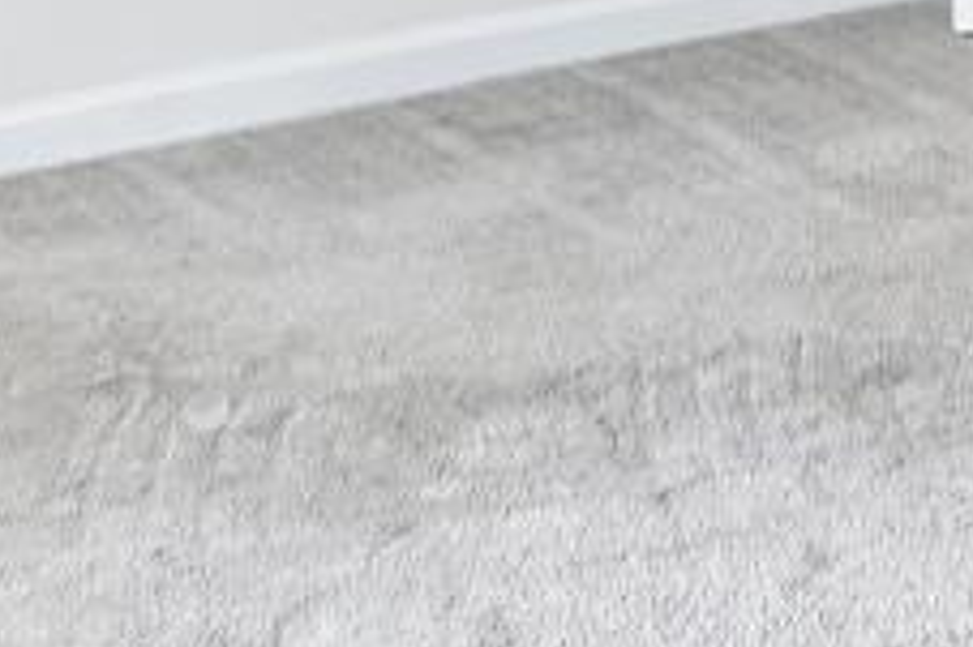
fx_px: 2674
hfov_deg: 19.7
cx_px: 1072
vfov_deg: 11.9
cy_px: -761
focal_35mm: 99
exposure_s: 1/30
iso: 500
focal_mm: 10
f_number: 9
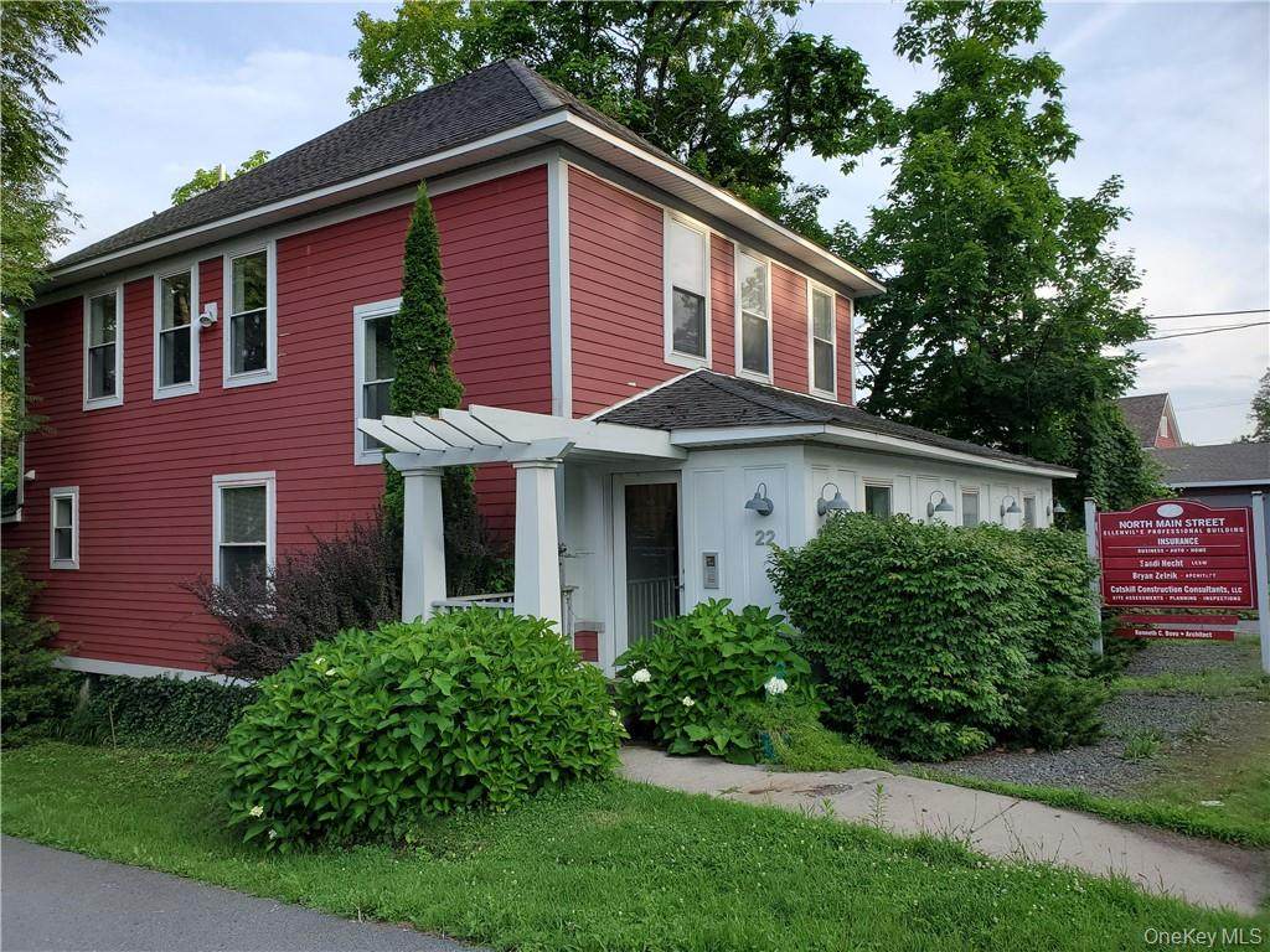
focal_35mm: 26
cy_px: 476
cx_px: 635
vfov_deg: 53.1
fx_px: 954
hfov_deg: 67.3
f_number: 2.4
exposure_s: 1/393
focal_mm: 4.3
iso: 50
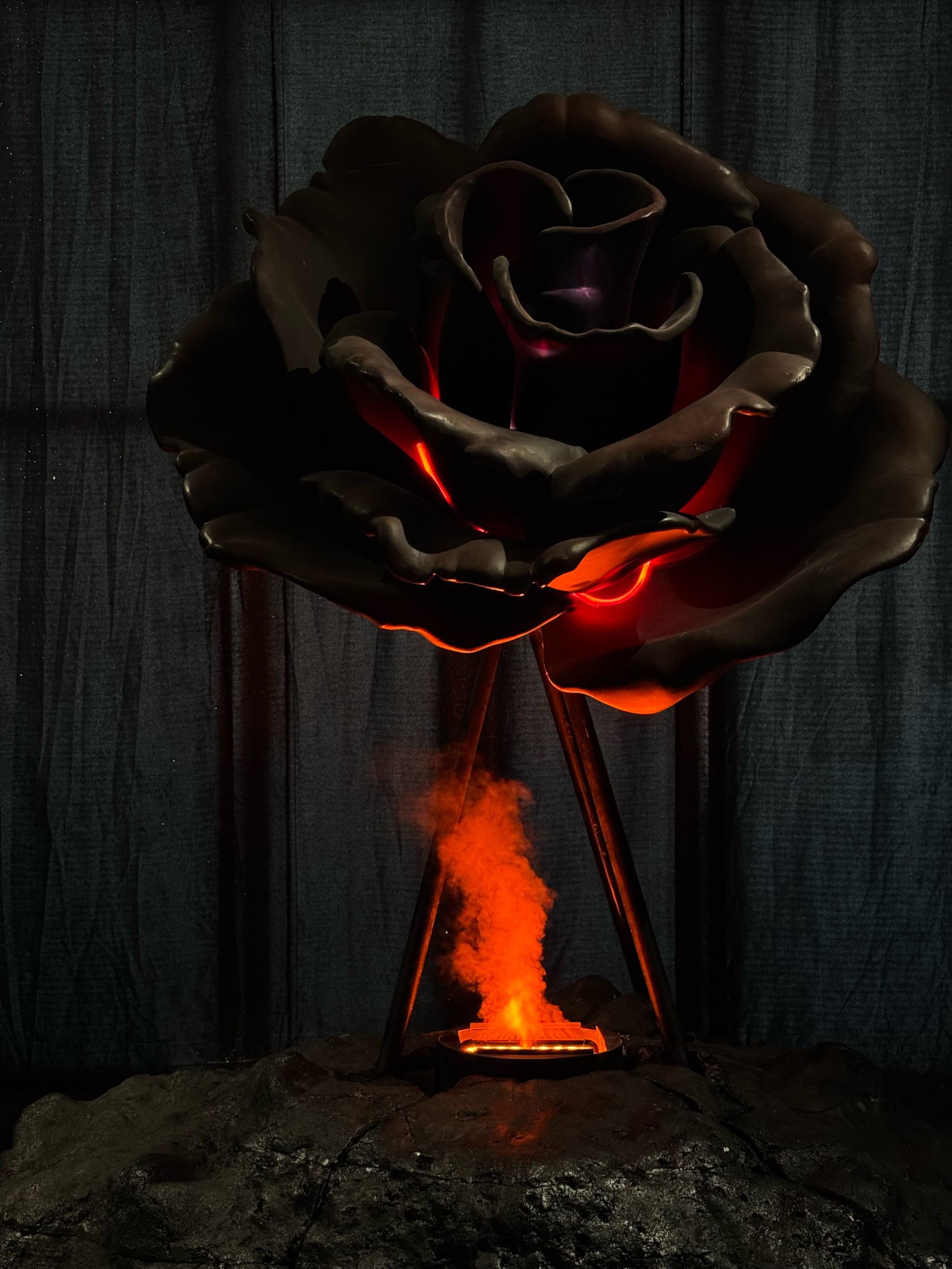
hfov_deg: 30.3
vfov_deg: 39.7
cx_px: 476
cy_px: 634
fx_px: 1760
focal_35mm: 48
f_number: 1.78
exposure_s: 1/40
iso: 400
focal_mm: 6.76
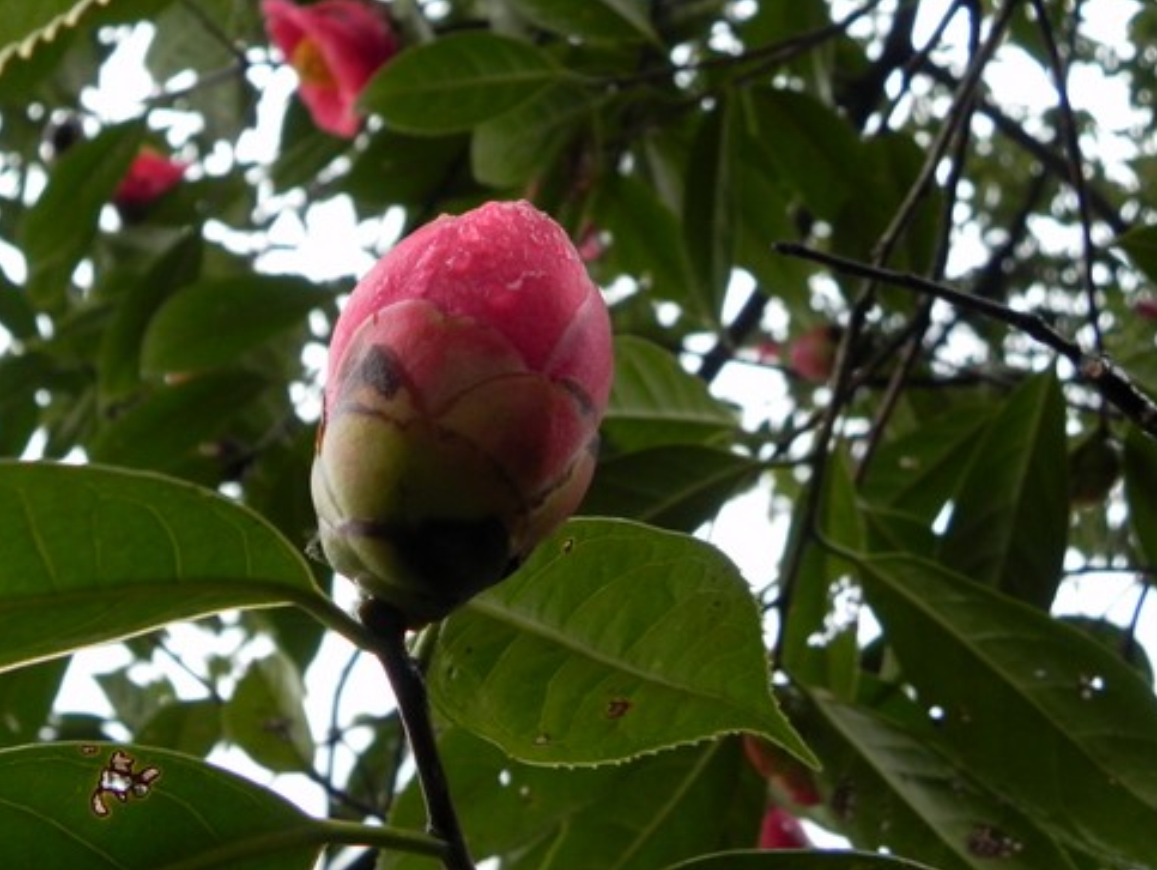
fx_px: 1405
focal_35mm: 42
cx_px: 412
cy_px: 389
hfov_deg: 44.3
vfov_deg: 34.4
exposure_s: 1/125
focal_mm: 5.2
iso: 320
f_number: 2.8
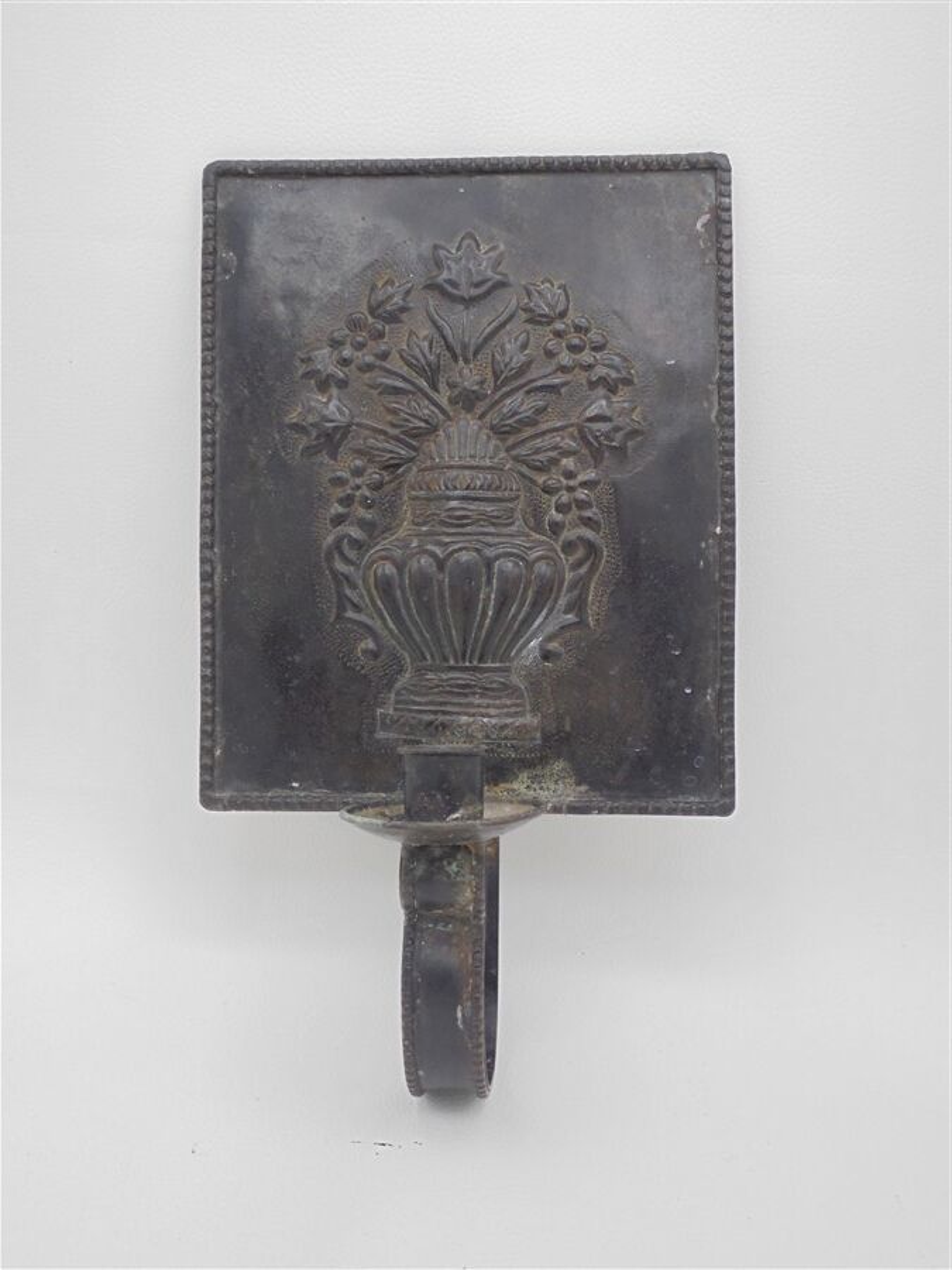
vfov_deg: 54.0
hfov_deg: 41.8
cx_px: 476
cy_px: 635
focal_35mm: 34
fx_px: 1247
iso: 400
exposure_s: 1/25
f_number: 4
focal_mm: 6.1
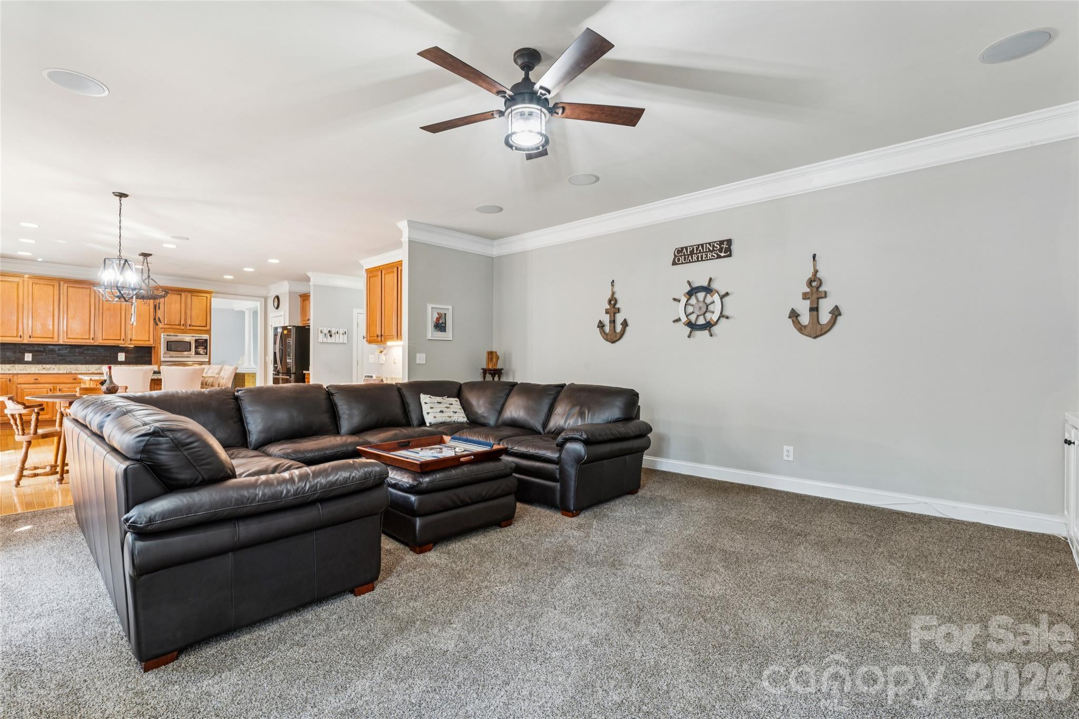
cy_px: 360
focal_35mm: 16
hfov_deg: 95.0
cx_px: 540
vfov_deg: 72.0
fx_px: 494
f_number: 13
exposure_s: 2.5
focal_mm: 16.5
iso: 100
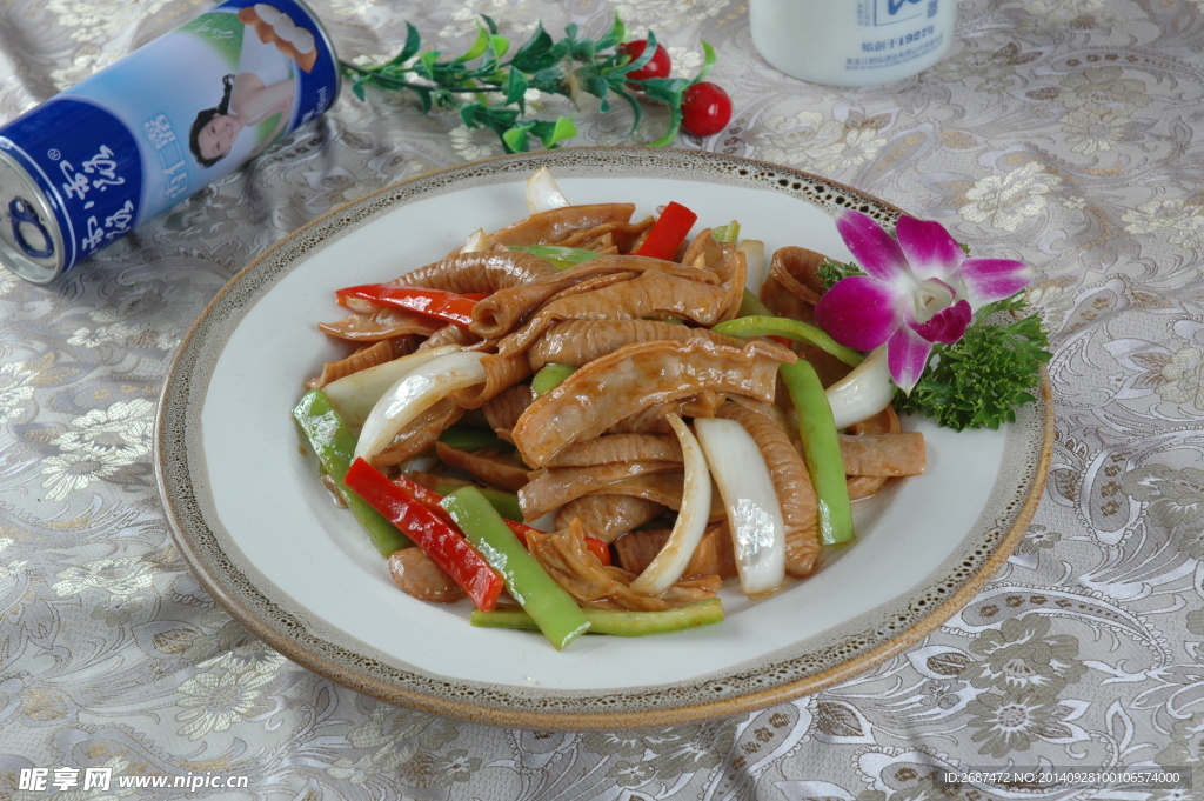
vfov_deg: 16.5
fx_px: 2757
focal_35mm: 82
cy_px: 400
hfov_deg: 24.6
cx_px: 602
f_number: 10
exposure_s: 1/60
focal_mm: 55
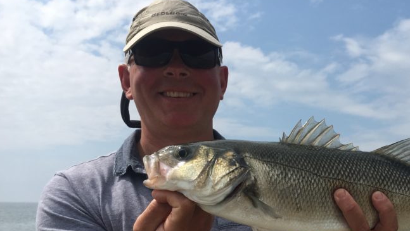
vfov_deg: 23.5
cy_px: 196
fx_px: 544
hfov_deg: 40.1
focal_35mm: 50
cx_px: 309
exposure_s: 1/2747
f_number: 2.2
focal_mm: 4.15
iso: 25
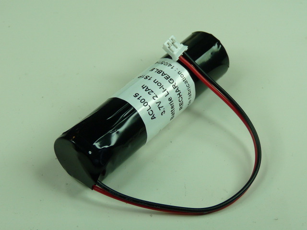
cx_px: 154
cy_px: 115
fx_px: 683
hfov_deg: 25.3
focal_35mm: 77
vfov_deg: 19.1
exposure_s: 1/100
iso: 100
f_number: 3
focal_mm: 7.8
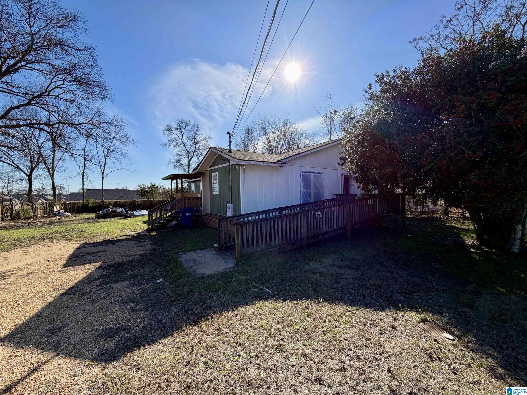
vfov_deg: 85.7
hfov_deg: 102.1
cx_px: 264
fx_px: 213
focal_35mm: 14
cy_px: 198
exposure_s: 1/770
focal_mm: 2.22
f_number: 2.2
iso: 20
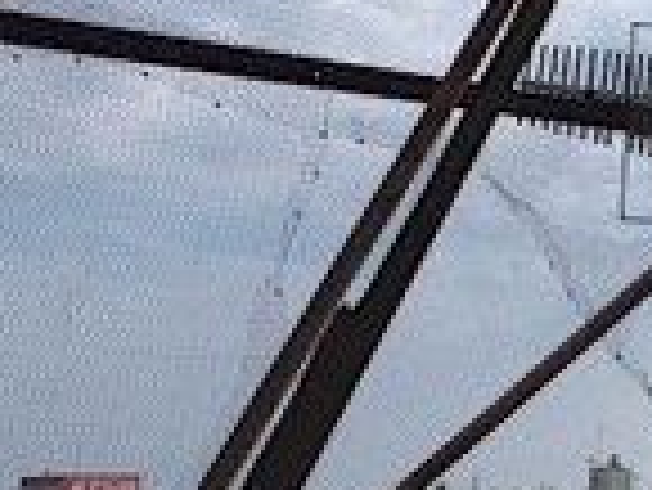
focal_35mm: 90
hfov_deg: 20.3
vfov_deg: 16.2
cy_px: 54
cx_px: 787
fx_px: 1697
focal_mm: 4.15
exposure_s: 1/3077
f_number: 2.2
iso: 25
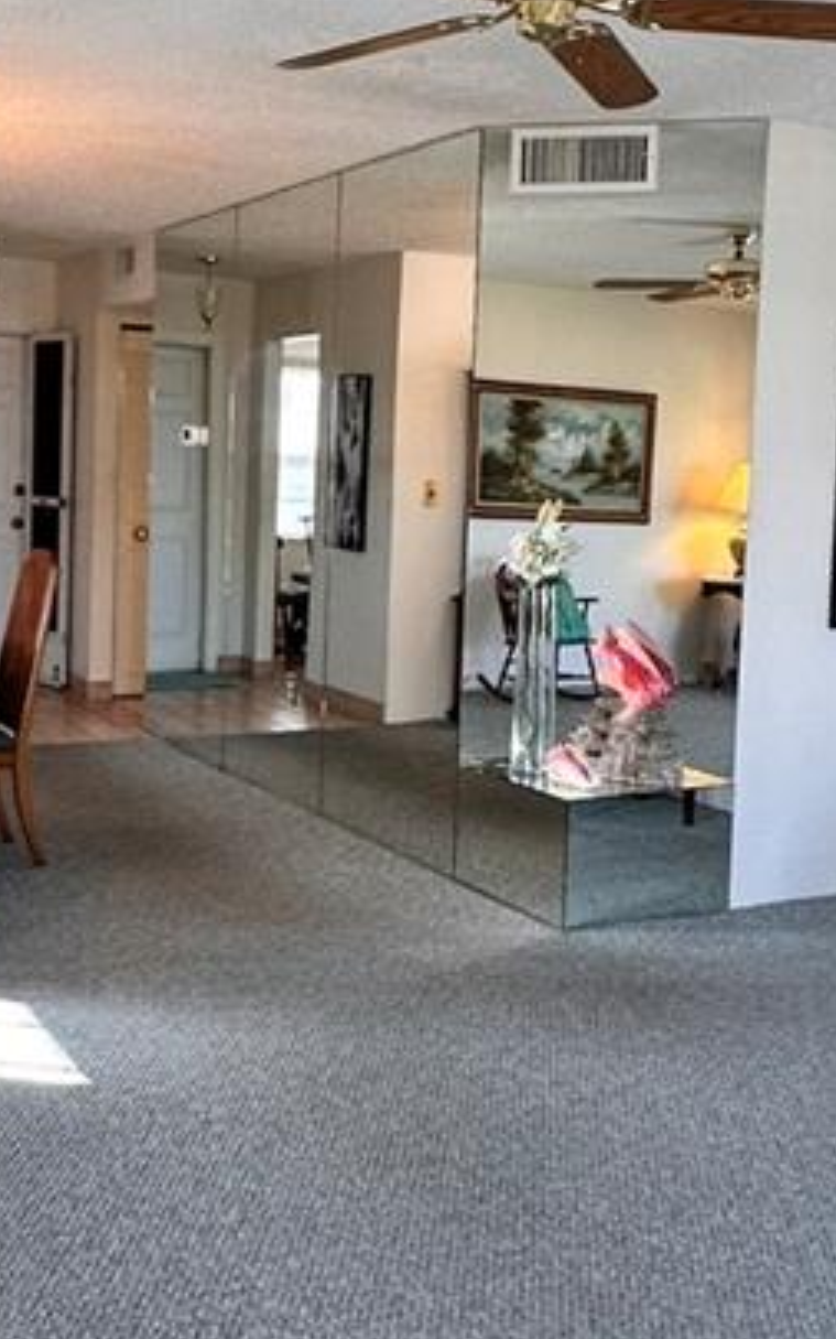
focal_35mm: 44
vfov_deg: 45.2
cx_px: 436
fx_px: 1605
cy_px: 579
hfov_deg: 29.2
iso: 125
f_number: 2.2
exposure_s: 1/120
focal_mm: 2.22
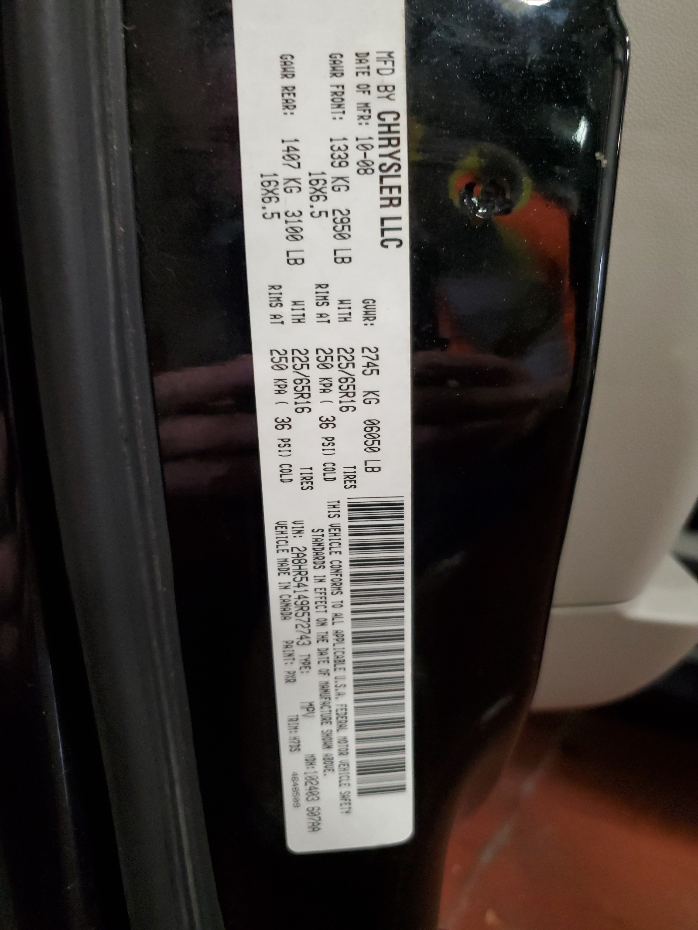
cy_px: 465
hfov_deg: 53.1
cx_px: 349
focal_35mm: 26
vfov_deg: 67.3
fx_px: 699
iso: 311
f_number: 1.5
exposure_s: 1/40
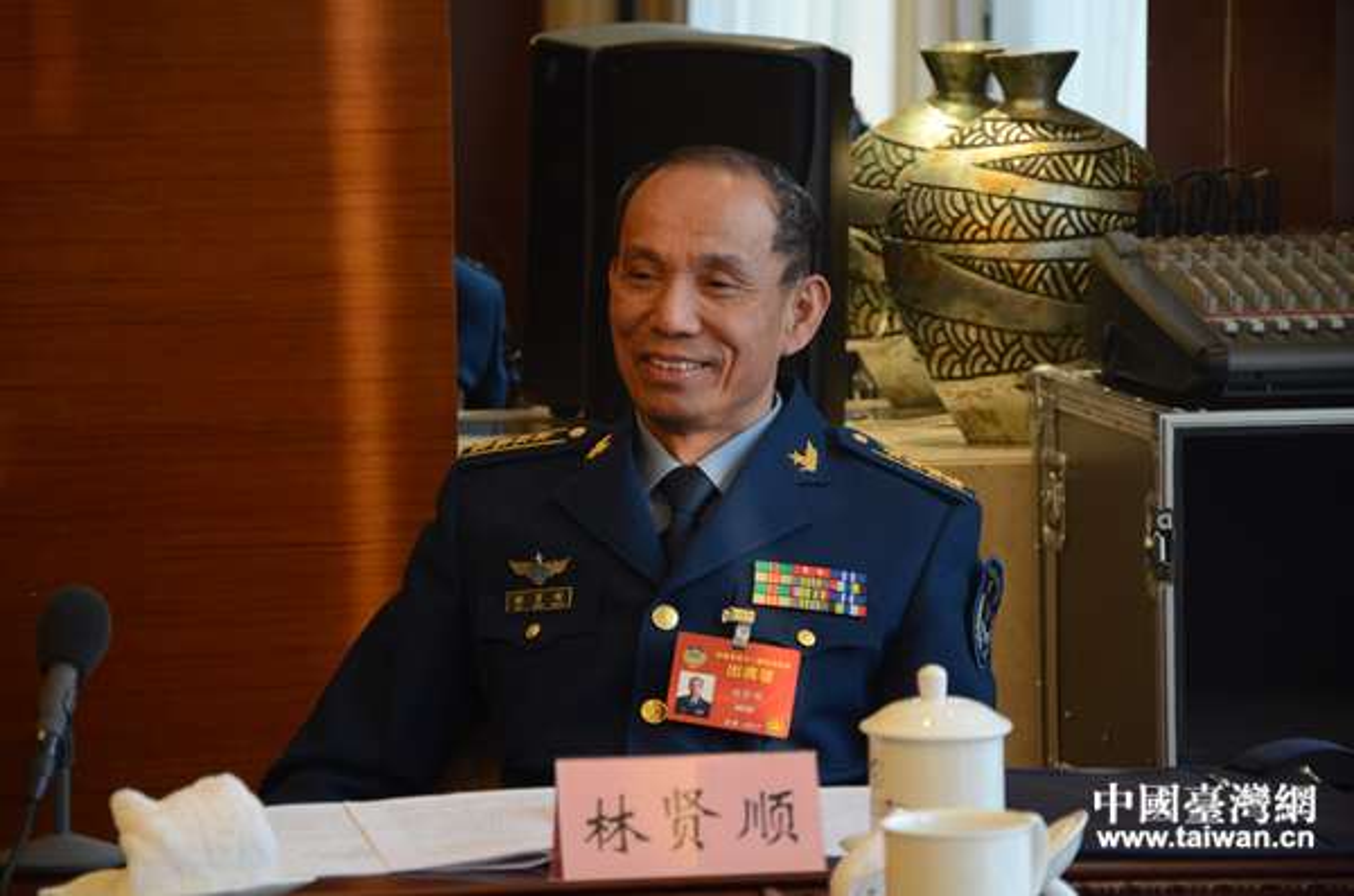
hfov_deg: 13.1
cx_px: 677
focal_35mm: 158
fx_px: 5910
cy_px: 448
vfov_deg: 8.7
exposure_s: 1/60
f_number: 5.6
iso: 1250
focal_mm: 105
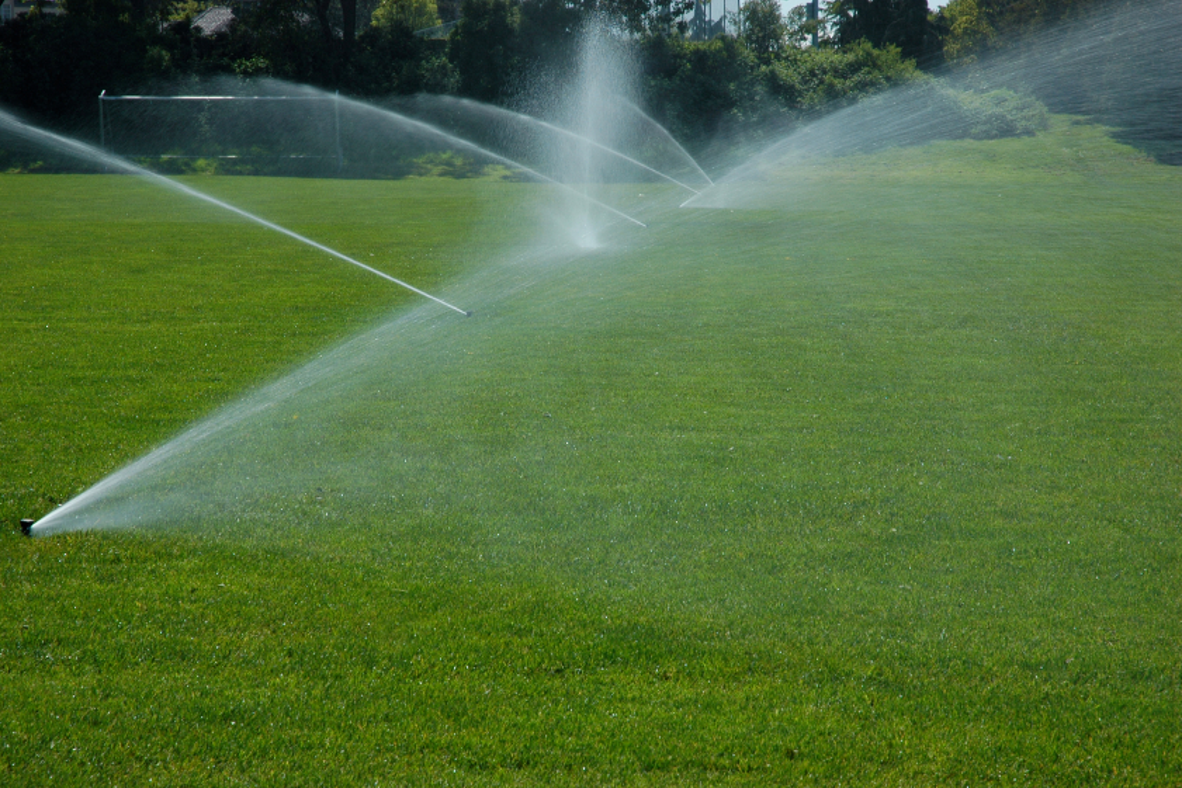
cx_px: 587
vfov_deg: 12.9
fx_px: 3481
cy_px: 395
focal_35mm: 106
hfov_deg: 19.3
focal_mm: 70
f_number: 13
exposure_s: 1/60
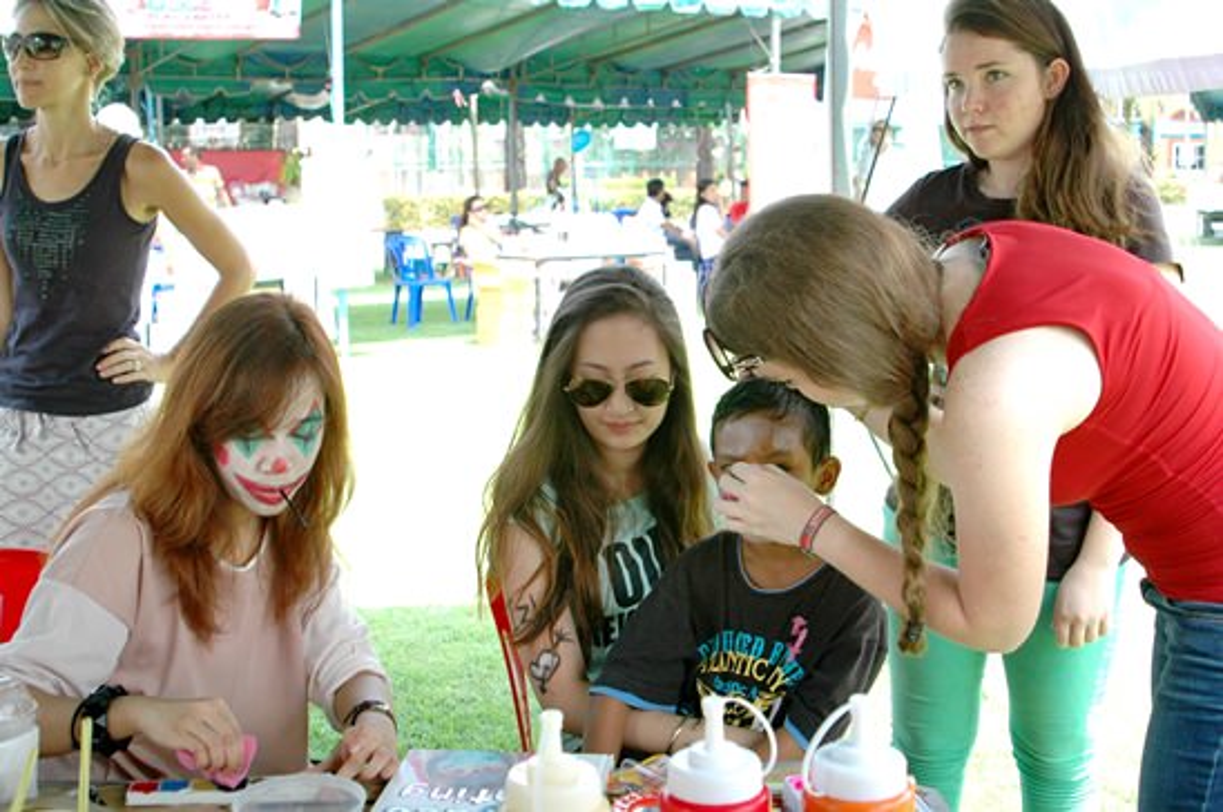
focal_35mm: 48
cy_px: 406
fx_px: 1629
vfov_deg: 28.0
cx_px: 612
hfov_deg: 41.2
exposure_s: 1/100
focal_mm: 32
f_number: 5
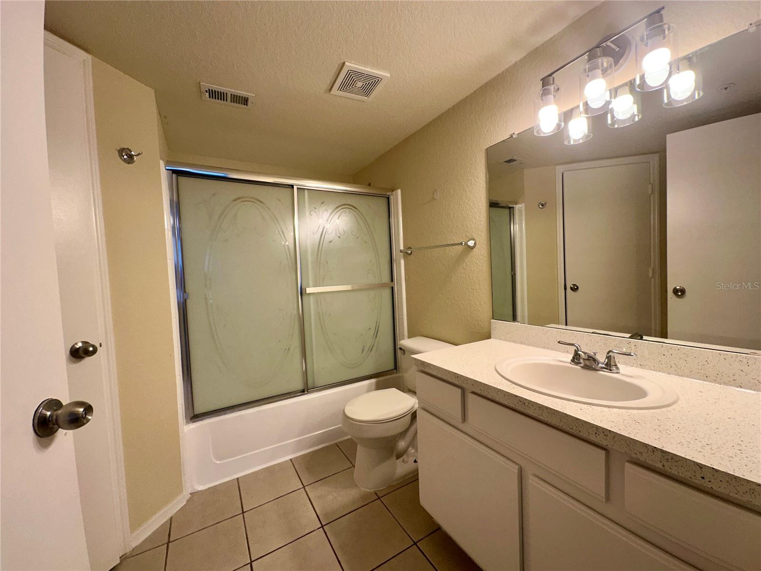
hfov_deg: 102.1
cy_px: 286
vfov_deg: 85.7
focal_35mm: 14
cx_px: 380
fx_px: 308
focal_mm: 2.22
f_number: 2.2
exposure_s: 1/120
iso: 64
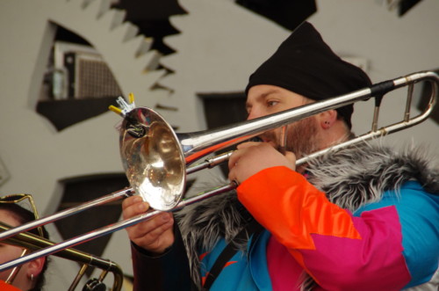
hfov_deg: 6.9
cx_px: 220
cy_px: 146
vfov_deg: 4.6
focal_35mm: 300
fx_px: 3650
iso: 1600
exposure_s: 1/250
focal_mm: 200
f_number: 6.3
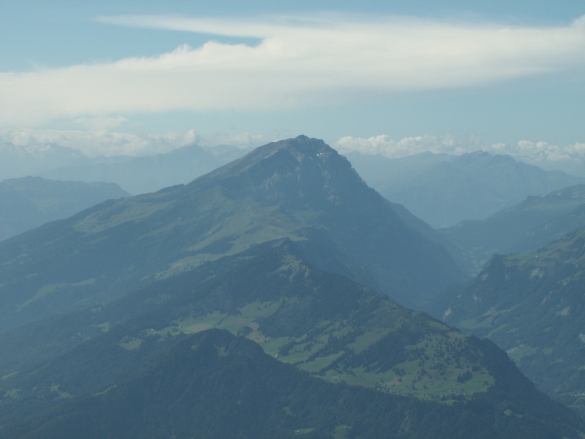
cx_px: 292
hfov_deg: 22.3
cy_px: 220
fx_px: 1487
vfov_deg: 16.8
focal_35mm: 88
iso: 50
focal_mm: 14.71
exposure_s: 1/250
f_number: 8
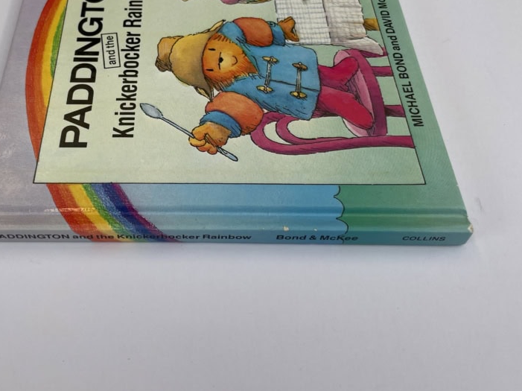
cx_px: 187
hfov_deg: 48.4
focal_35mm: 38
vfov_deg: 37.1
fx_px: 573
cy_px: 115
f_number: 1.6
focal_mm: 4.2
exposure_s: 1/520
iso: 32
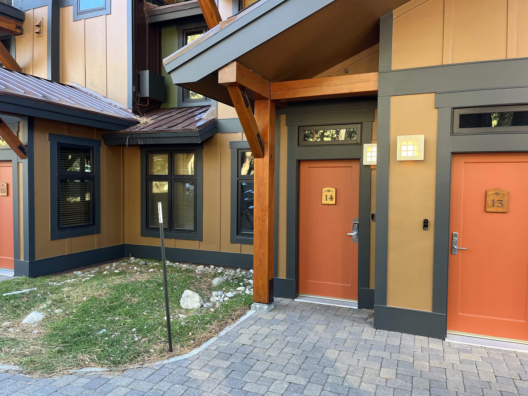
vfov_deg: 53.1
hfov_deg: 67.3
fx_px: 397
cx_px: 264
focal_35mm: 26
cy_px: 198
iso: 125
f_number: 1.6
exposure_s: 1/121
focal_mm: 5.1
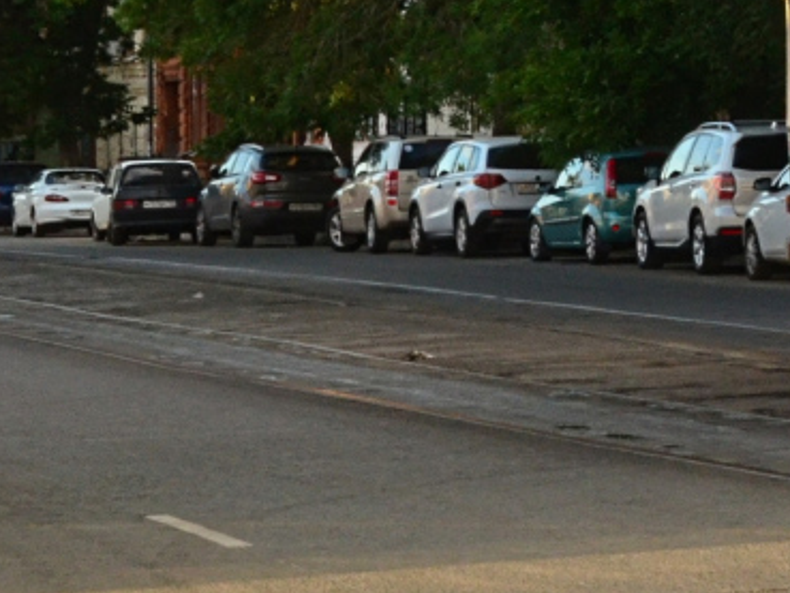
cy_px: -215
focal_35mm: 223
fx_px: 5091
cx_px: 1336
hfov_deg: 8.6
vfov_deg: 6.6
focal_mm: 44
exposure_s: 1/60
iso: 1250
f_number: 20
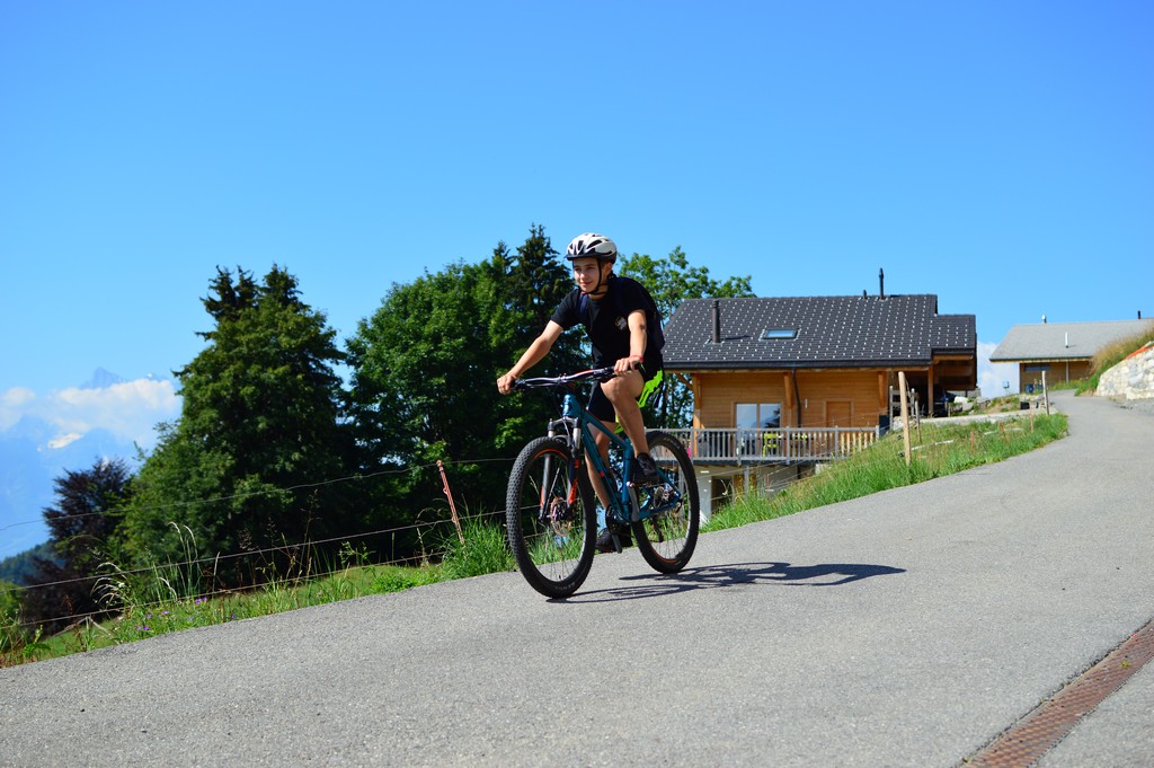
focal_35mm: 52
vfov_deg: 25.7
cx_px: 577
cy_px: 384
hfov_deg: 37.9
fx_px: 1682
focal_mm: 35
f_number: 3.2
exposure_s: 1/1250
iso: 100
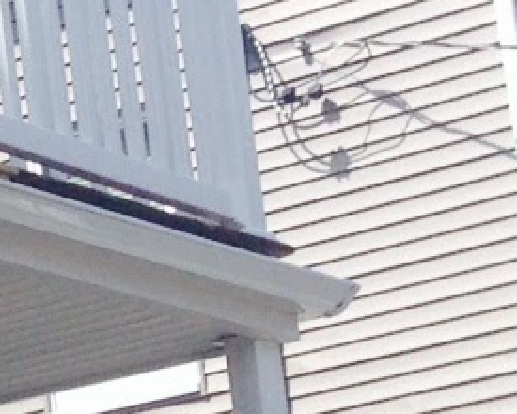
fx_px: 3672
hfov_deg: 7.1
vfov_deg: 6.4
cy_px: 350
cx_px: -1111
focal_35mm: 240
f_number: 2.4
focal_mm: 4.12
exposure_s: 1/1153
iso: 50
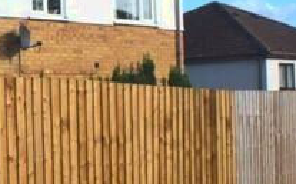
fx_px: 999
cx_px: -64
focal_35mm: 124
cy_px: 73
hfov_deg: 16.1
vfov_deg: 10.5
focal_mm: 24
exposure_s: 1/500
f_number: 11
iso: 400
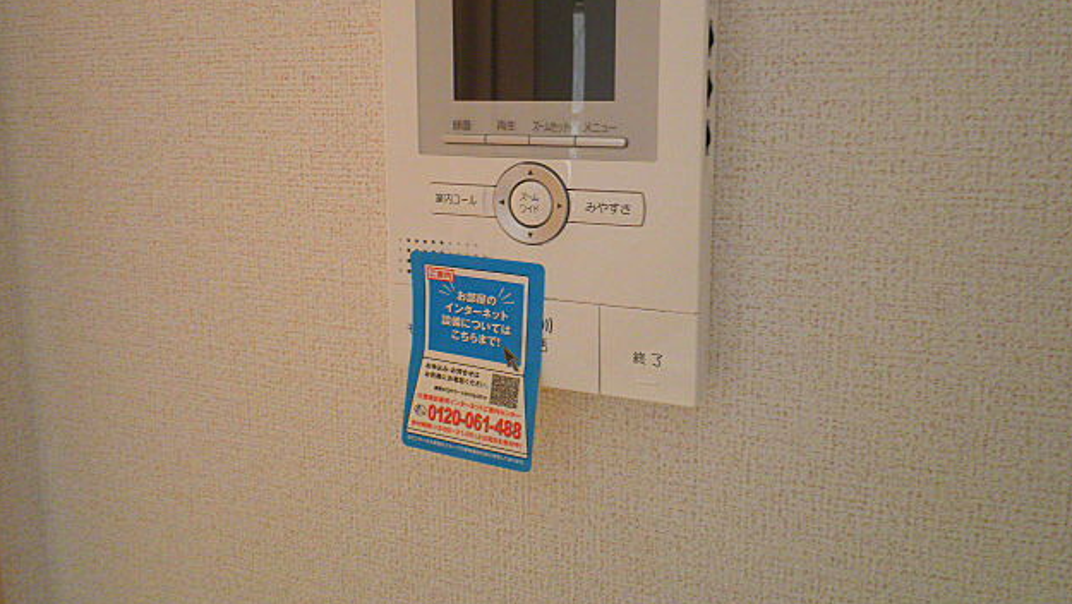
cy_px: 213
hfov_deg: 66.0
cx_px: 545
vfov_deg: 39.8
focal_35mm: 29
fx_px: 825
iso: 160
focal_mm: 4.7
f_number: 2.8
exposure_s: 1/30
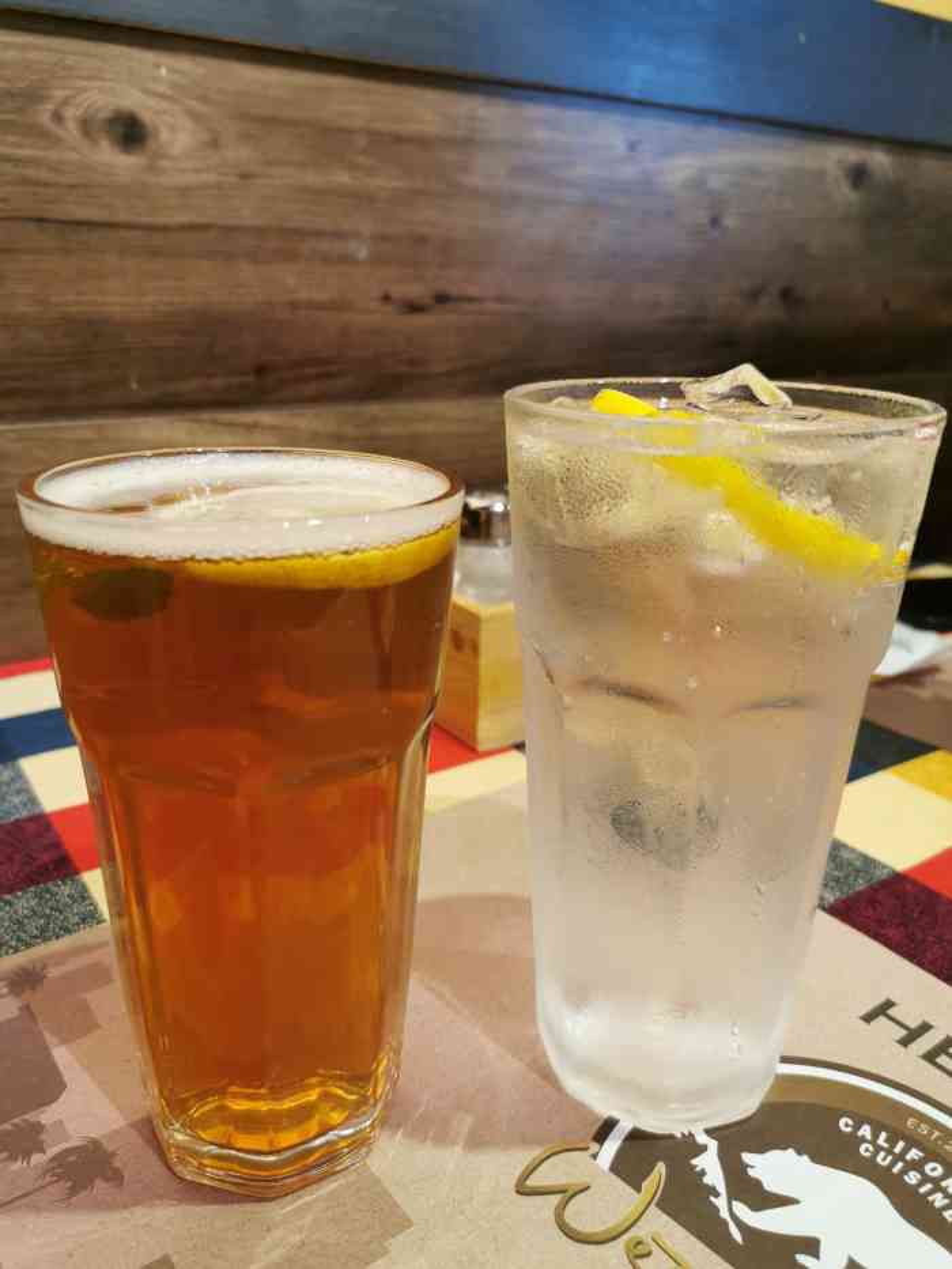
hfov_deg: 51.4
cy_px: 634
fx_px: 990
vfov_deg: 65.3
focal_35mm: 27
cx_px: 476
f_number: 1.8
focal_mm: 5.58
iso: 160
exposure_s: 1/50
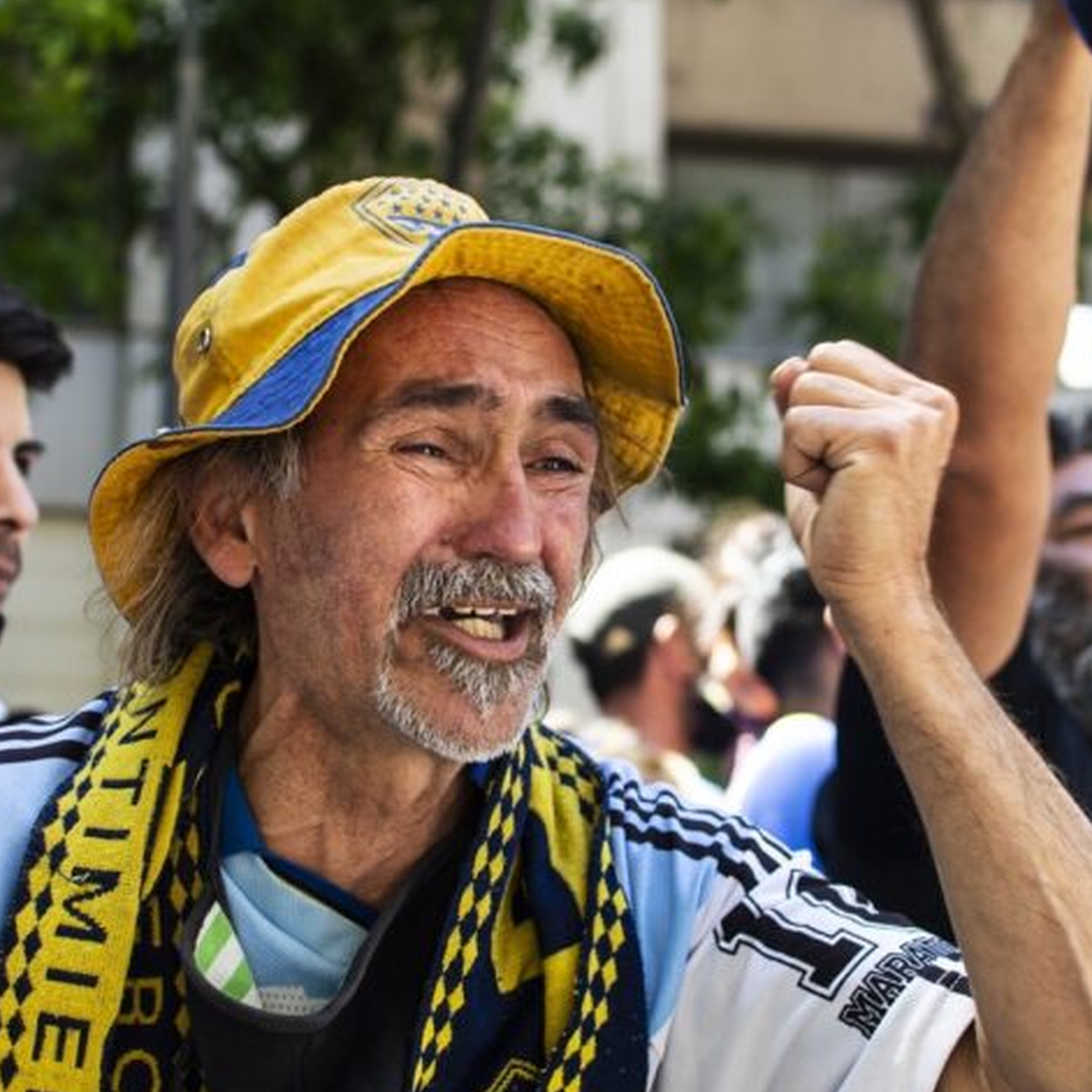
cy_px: 581
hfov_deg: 23.7
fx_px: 2594
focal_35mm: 73
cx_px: 452
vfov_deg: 23.8
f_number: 3.2
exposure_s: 1/400
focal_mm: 35
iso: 400
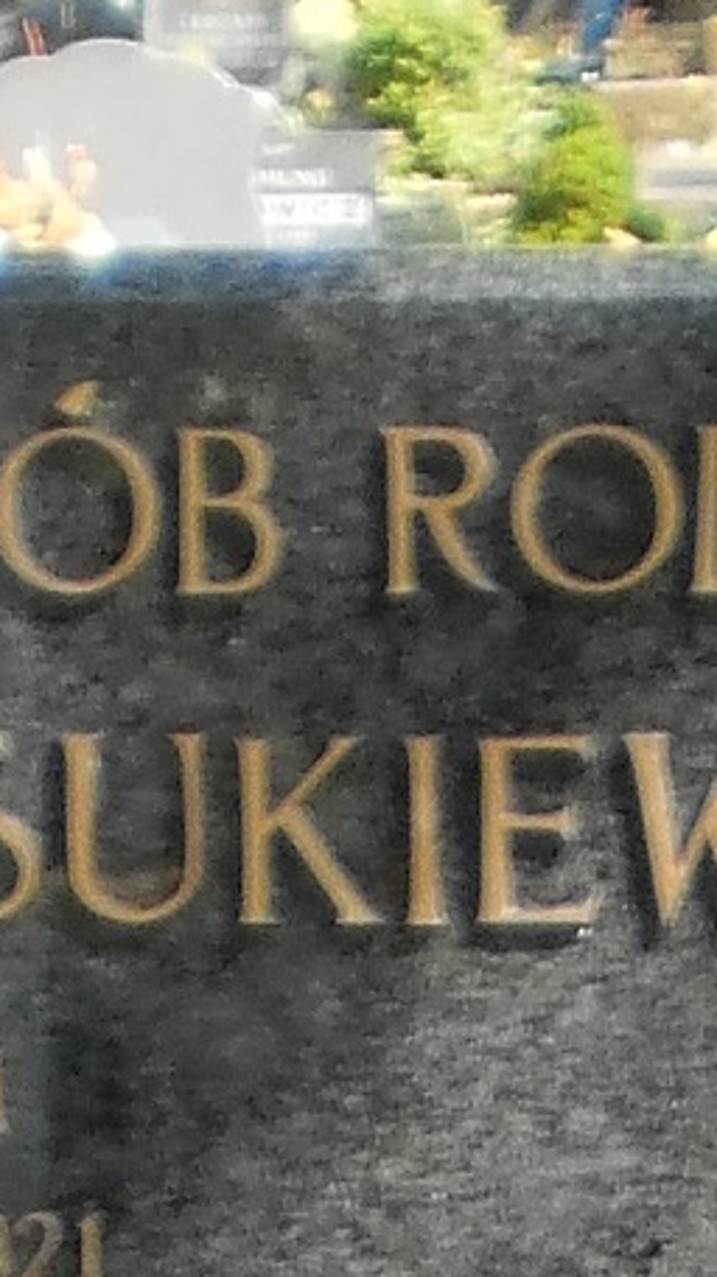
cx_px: 120
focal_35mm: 239
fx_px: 8090
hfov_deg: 5.1
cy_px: 2305
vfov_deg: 8.7
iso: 100
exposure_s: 1/160
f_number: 3.1
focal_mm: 6.3
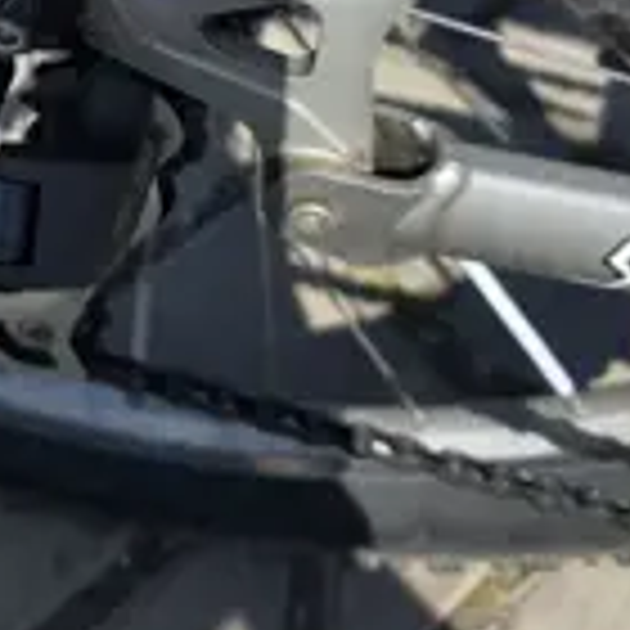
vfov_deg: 26.7
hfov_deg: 28.7
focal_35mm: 58
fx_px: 1194
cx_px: 104
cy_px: -94
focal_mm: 6.3
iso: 80
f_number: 1.7
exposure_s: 1/5153
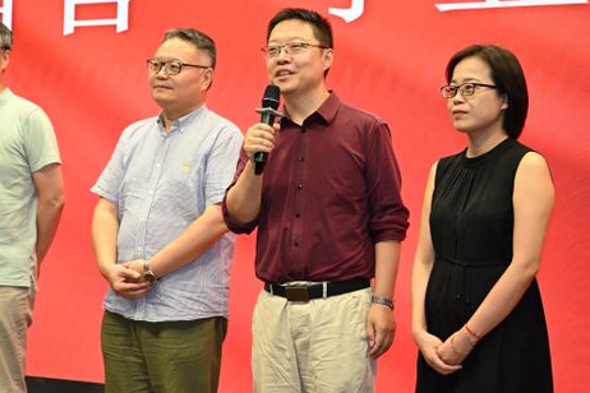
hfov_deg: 21.0
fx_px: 1590
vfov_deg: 14.1
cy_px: 186
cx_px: 271
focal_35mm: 97
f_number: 3.5
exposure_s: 1/125
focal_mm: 70
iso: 1000
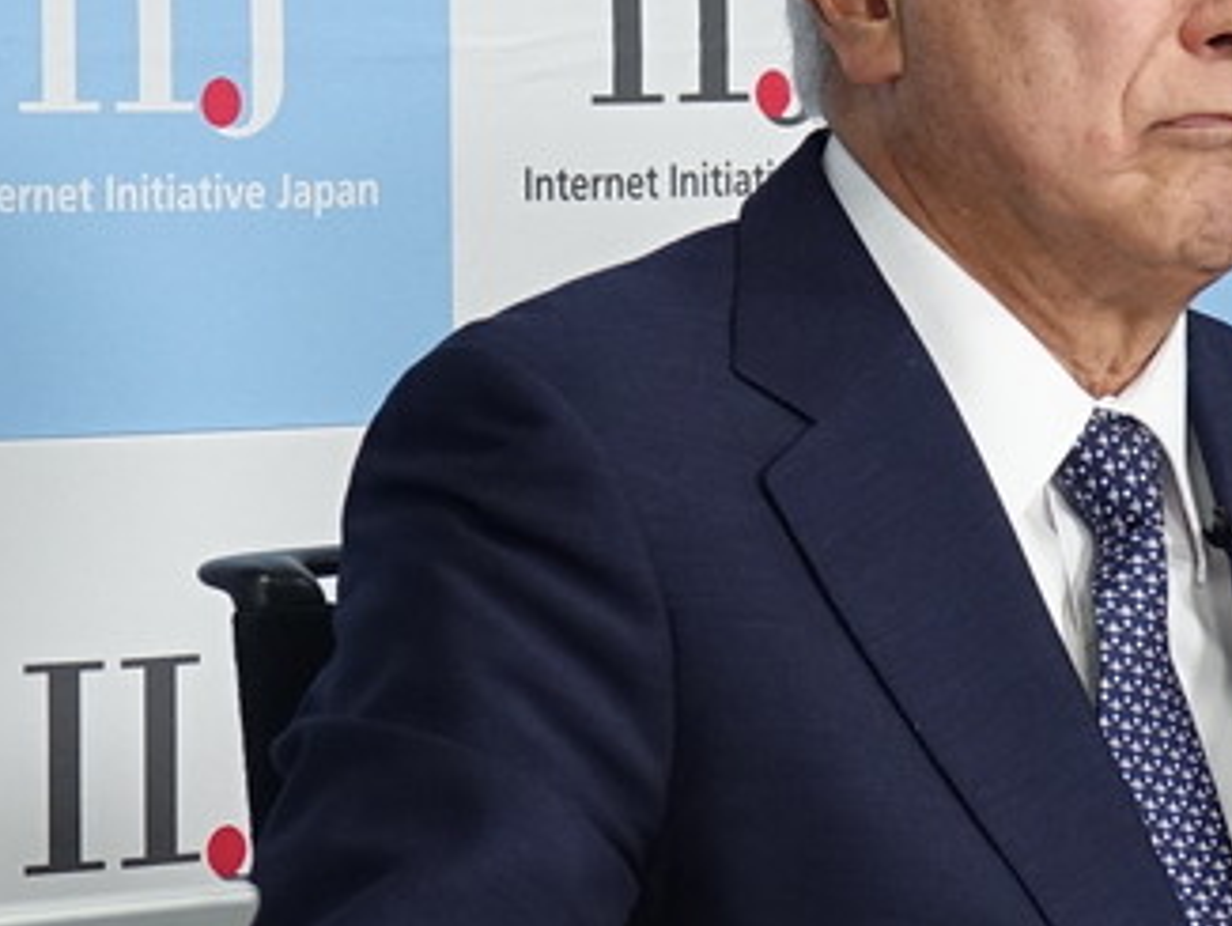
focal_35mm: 249
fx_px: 8869
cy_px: 113
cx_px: 684
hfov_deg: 7.9
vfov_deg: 6.0
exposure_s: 1/50
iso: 125
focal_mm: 16.31
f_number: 3.2
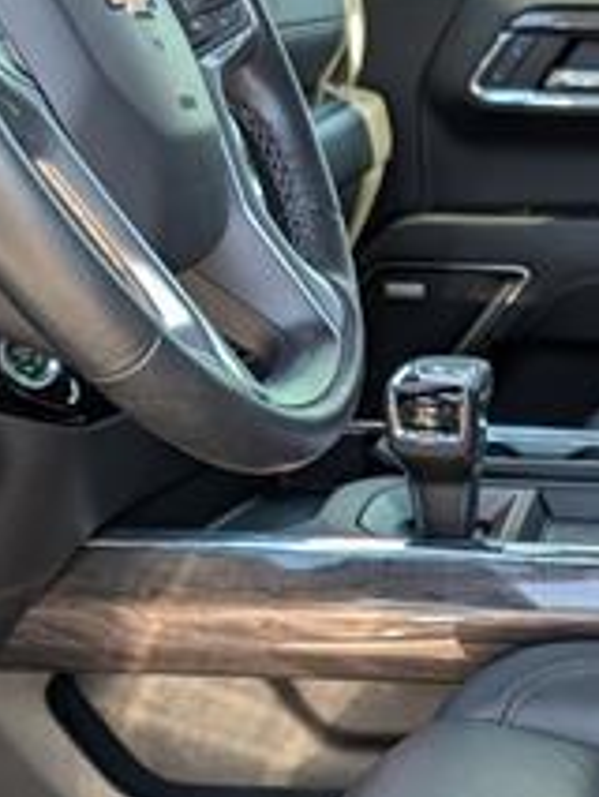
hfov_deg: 19.0
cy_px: 823
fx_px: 1660
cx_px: 764
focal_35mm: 72
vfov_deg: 25.5
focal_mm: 6.9
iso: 143
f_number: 1.68
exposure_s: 1/204
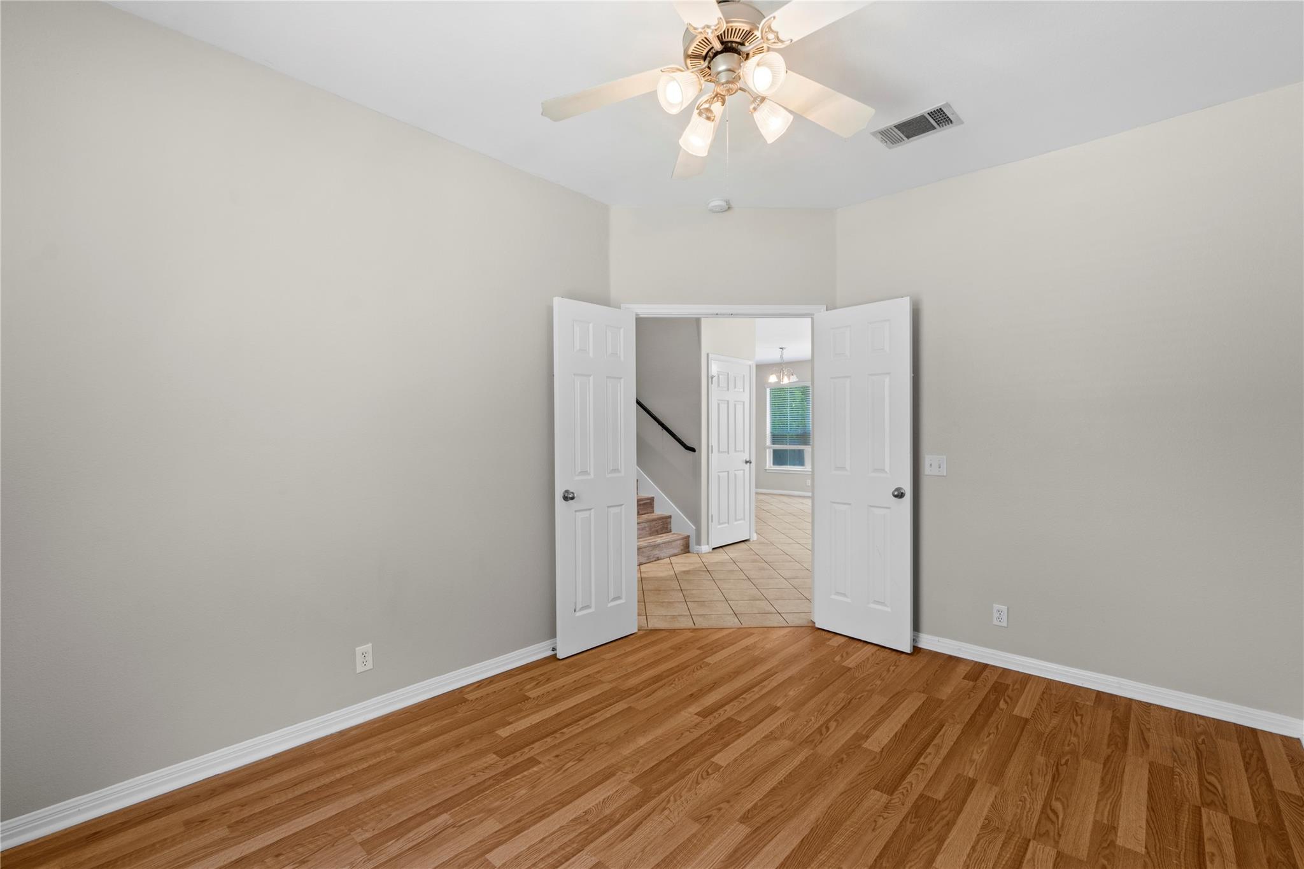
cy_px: 434
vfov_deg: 77.3
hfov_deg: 100.4
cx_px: 652
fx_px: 543
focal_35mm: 15
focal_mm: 10
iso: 250
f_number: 11
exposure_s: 2.5
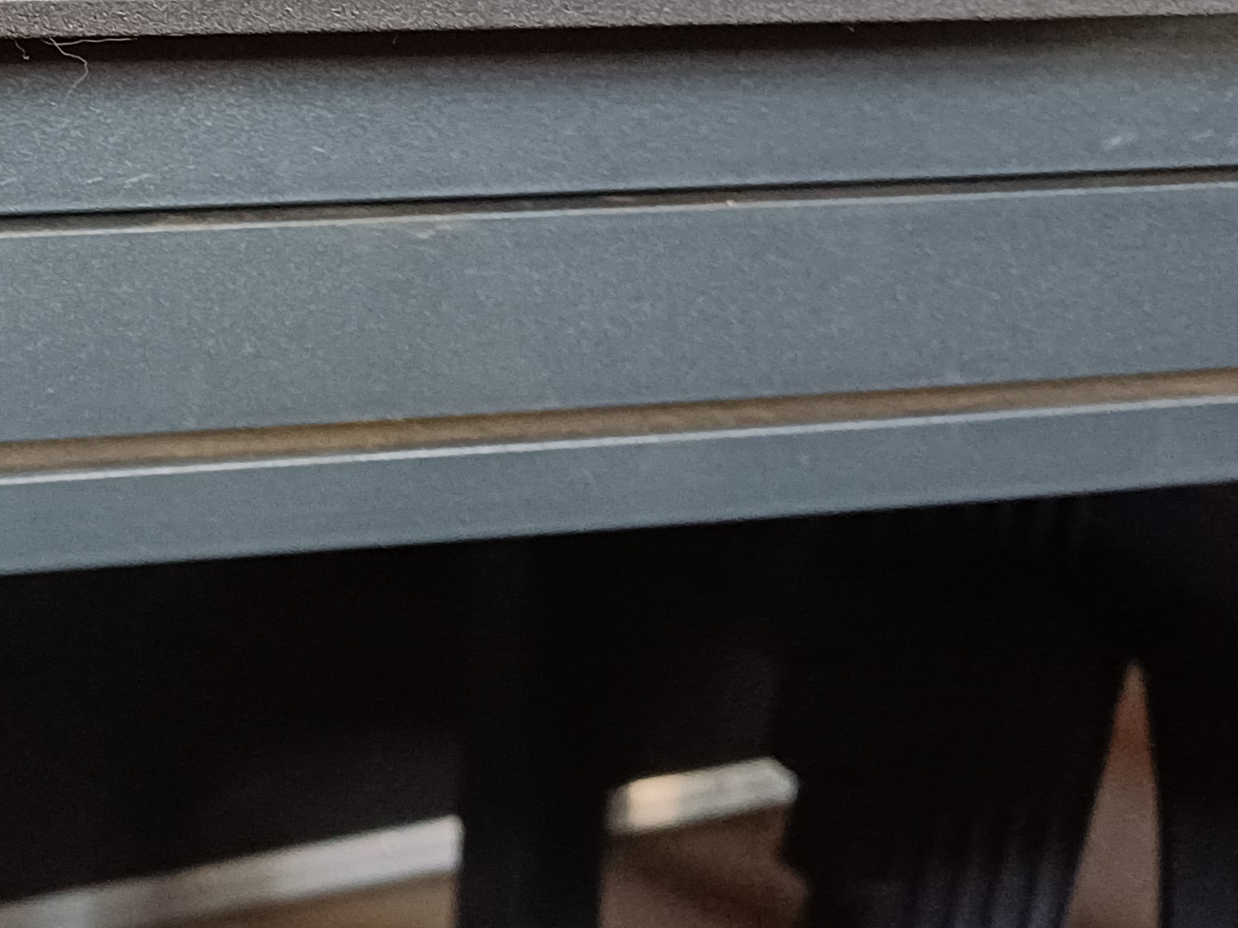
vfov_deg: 21.4
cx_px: -141
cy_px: 190
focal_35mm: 68
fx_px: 2432
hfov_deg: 26.2
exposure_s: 1/25
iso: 500
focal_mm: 4.65
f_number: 1.8
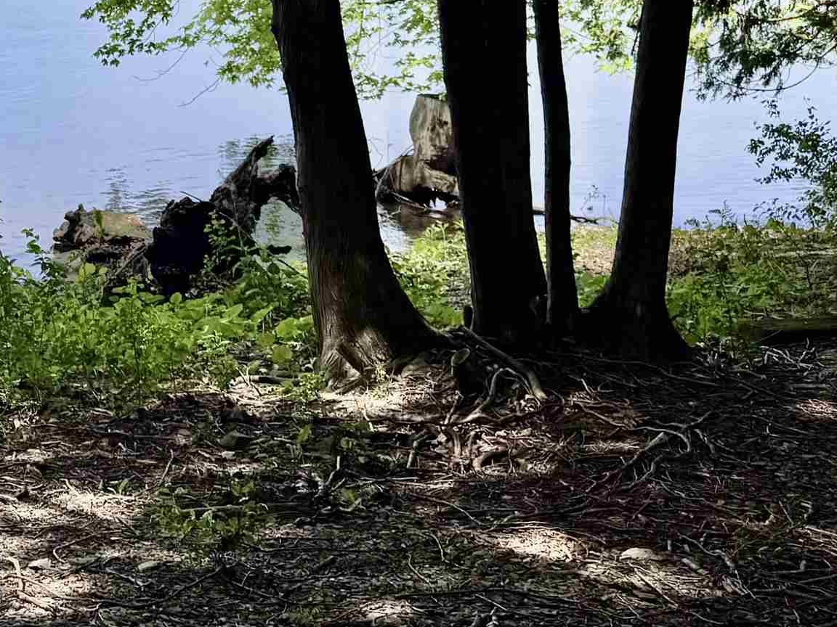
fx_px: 1547
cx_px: -227
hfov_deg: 26.2
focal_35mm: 64
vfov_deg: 21.6
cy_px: -88
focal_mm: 6.76
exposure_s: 1/4950
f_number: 1.78
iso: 80
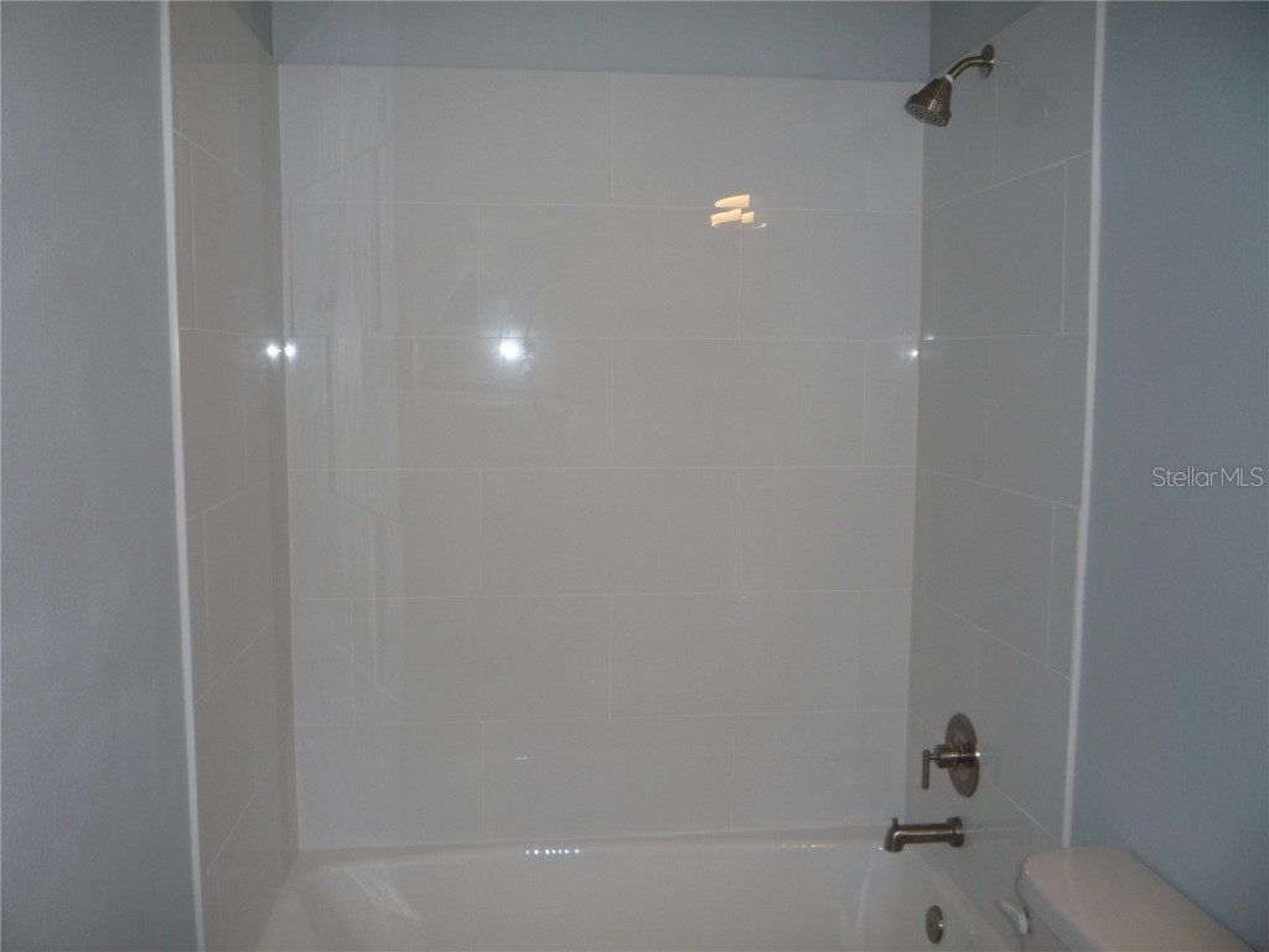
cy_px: 476
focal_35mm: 30
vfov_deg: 46.8
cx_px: 634
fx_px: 1100
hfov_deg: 60.0
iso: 100
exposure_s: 1/30
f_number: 3.3
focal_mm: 5.2
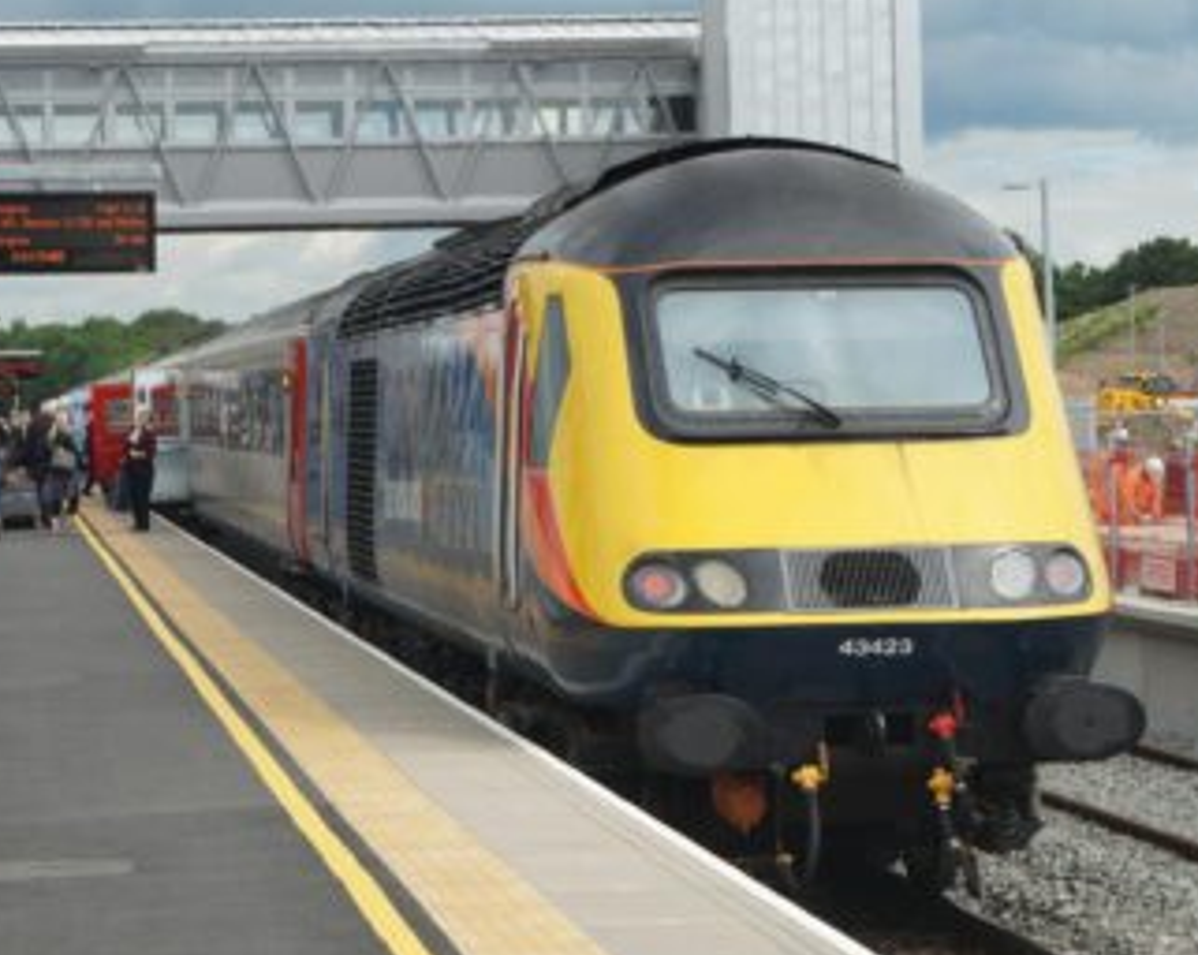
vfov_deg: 12.8
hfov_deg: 15.9
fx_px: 4275
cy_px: 483
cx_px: 694
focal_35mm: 121
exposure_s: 1/100
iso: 100
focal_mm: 55
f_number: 13
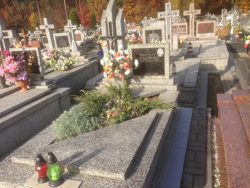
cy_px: 94
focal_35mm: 33
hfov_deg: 55.4
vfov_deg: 42.9
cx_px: 125
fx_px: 238
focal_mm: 4.12
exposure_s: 1/985
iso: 50
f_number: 2.4
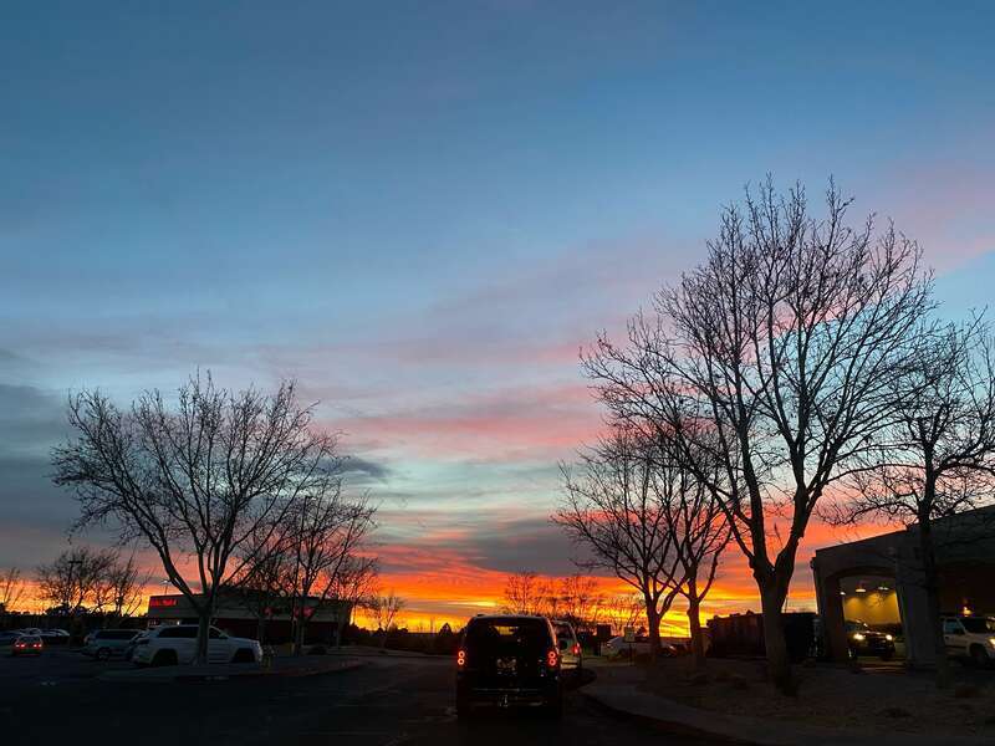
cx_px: 498
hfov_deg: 67.3
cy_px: 373
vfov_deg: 53.1
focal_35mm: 26
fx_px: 747
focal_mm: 4.25
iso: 160
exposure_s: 1/60
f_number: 1.8
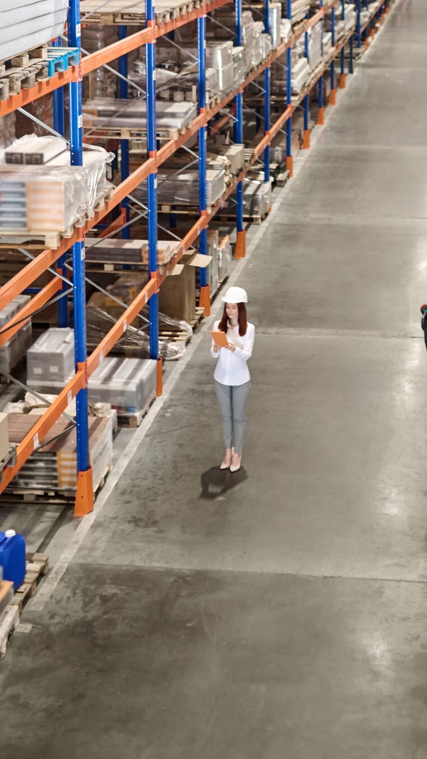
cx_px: 347
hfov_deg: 17.3
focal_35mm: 69
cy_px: 61
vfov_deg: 29.2
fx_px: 1388
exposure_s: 1/100
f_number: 2
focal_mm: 35
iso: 800
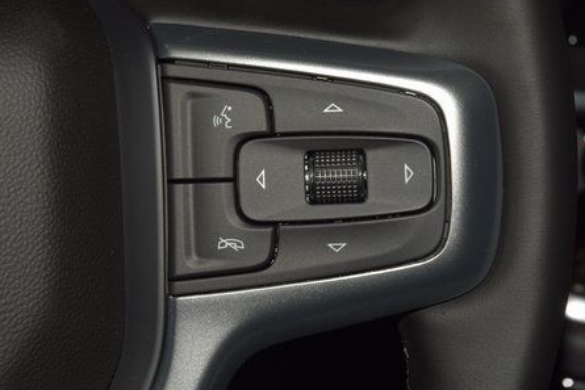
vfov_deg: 9.1
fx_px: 2454
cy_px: 116
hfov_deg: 13.6
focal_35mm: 151
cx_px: 317
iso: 100
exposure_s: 1/125
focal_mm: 70
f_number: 8
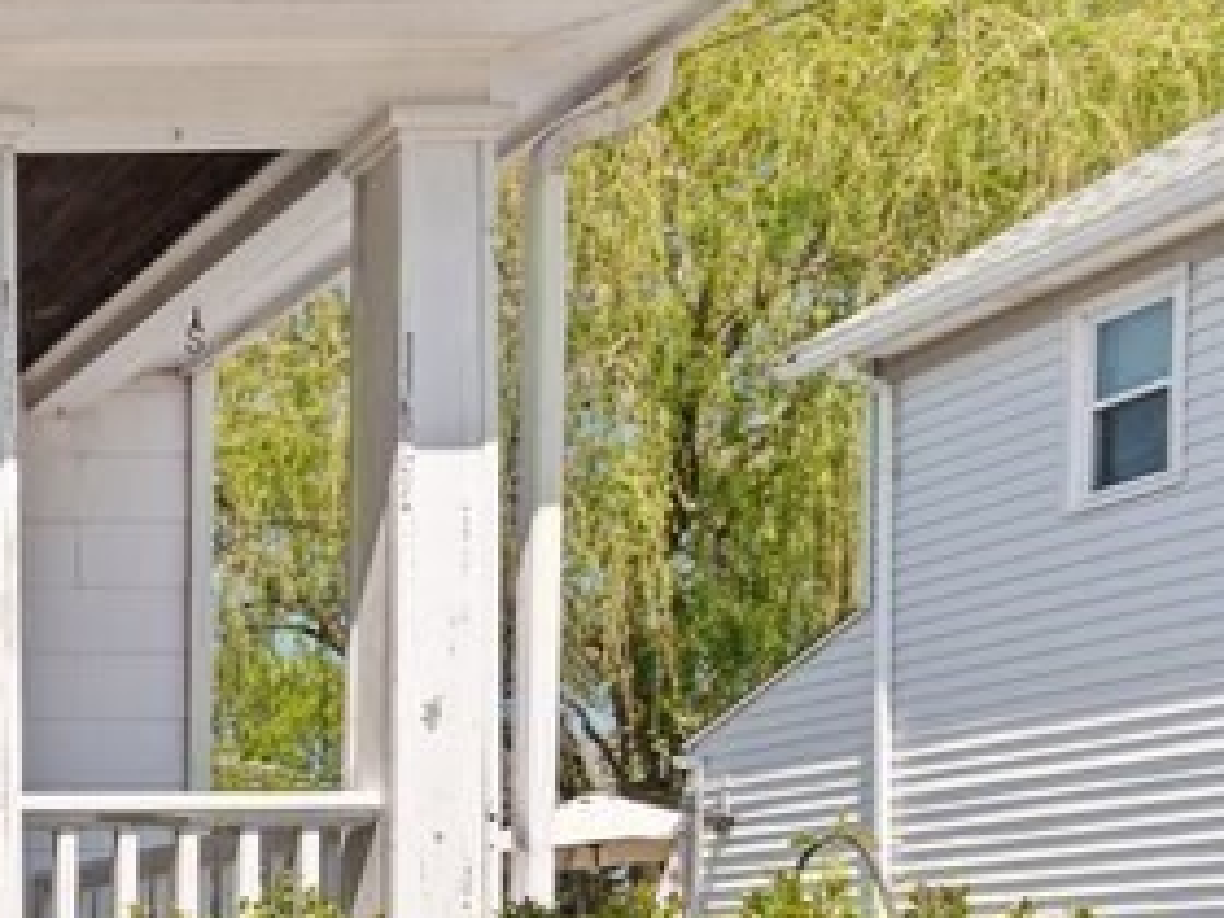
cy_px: 1091
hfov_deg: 24.3
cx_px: -752
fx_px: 1945
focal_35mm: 55
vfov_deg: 24.2
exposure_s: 1/250
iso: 320
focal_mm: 16
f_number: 9
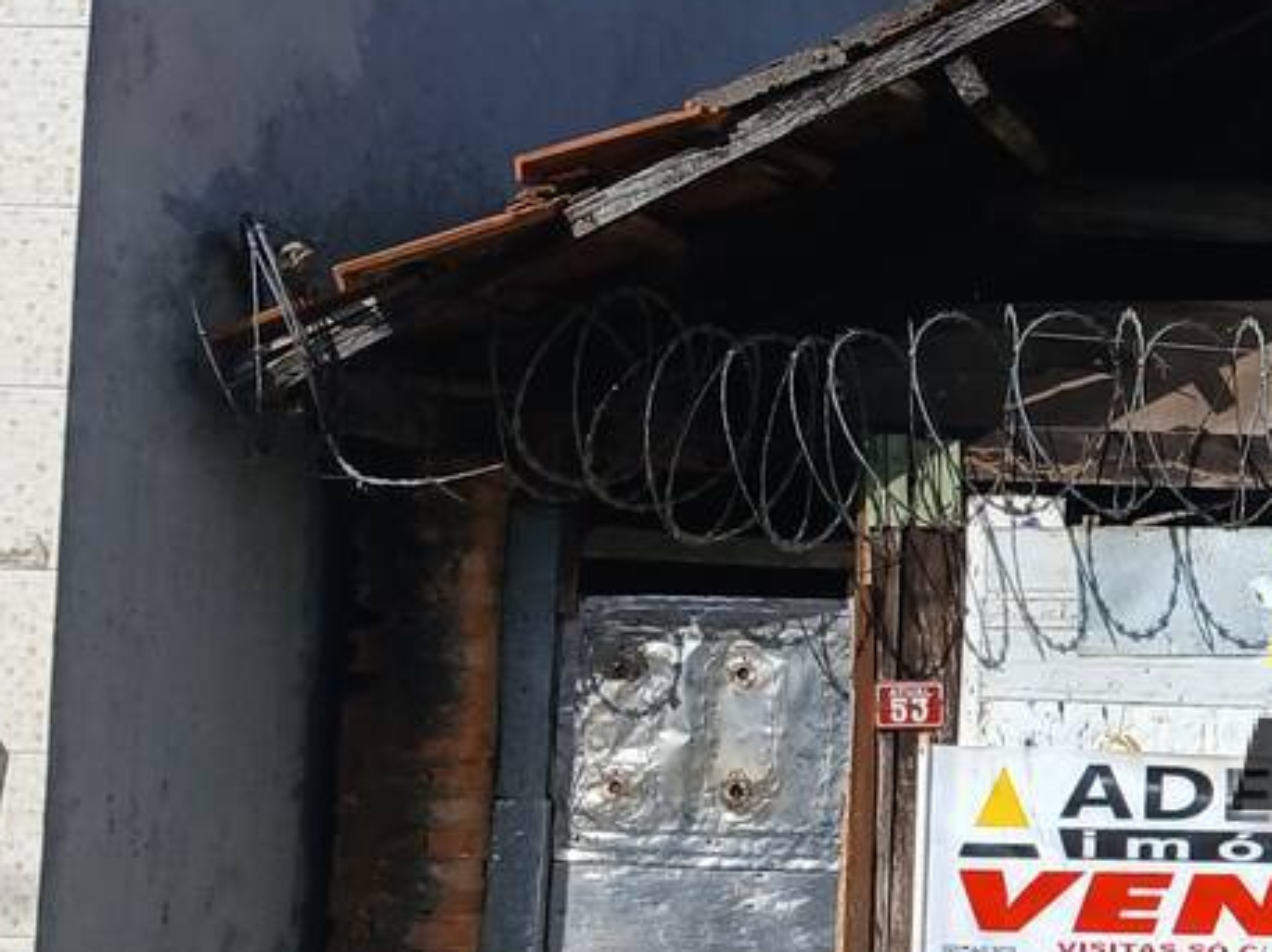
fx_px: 3011
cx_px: 1929
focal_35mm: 82
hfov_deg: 20.3
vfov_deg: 17.9
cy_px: 624
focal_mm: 3.98
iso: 20
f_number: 1.8
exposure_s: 1/791
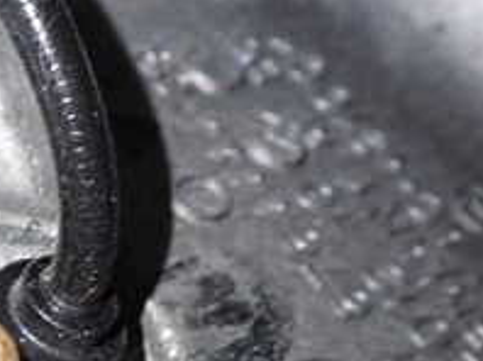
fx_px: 1268
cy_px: 307
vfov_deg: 16.0
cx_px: 29
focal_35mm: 91
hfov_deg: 21.0
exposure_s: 1/30
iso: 400
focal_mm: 5.4
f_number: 2.3
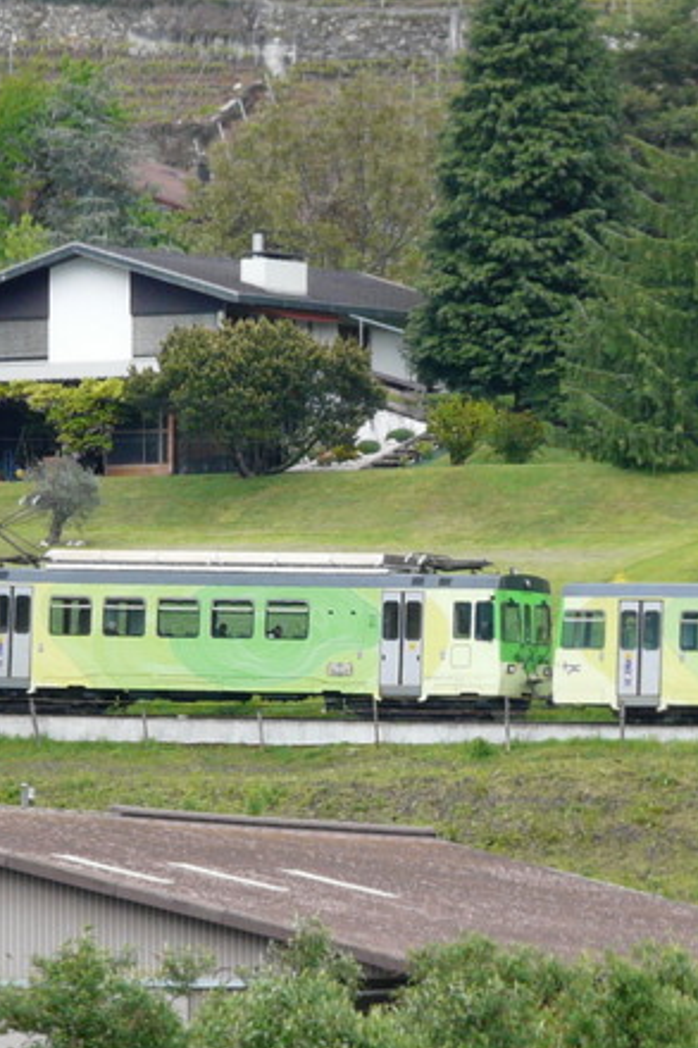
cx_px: 329
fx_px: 14727
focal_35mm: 506
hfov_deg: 2.7
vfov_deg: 4.1
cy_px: 560
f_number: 4.5
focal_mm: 35.2
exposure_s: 1/250
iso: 100
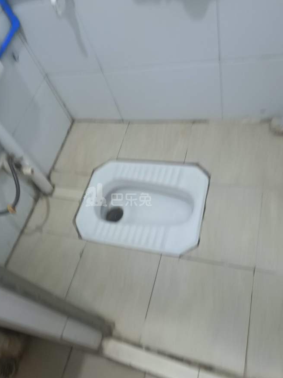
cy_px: 195
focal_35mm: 28
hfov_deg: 49.5
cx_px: 118
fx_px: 305
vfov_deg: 63.4
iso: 1958
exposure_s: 1/33.3
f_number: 1.88
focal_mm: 5.59
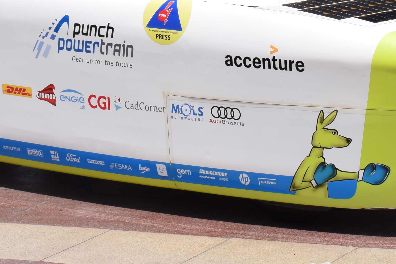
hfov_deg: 10.9
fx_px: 2068
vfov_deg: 7.2
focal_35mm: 188
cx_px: 302
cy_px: -138
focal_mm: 40
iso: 100
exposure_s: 1/200
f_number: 14
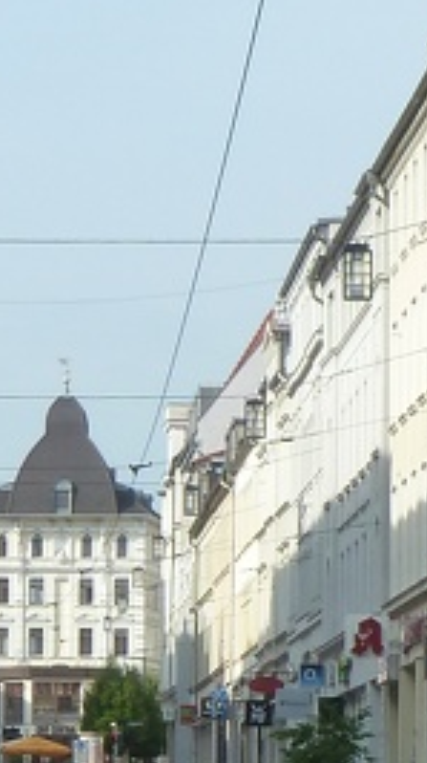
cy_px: 622
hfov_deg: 5.6
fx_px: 4341
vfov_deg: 10.0
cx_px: 123
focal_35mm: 215
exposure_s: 1/500
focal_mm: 8.5
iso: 125
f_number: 3.8
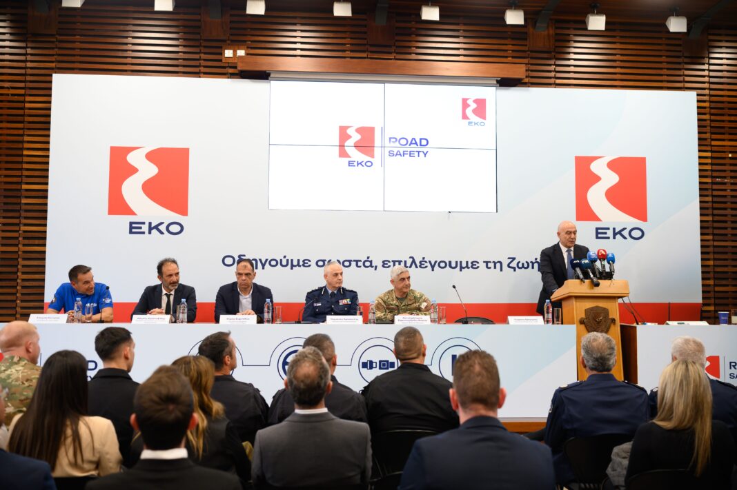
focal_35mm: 35
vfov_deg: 37.8
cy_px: 245
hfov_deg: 54.5
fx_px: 716
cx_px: 368
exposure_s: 1/125
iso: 1250
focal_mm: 35
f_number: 2.8
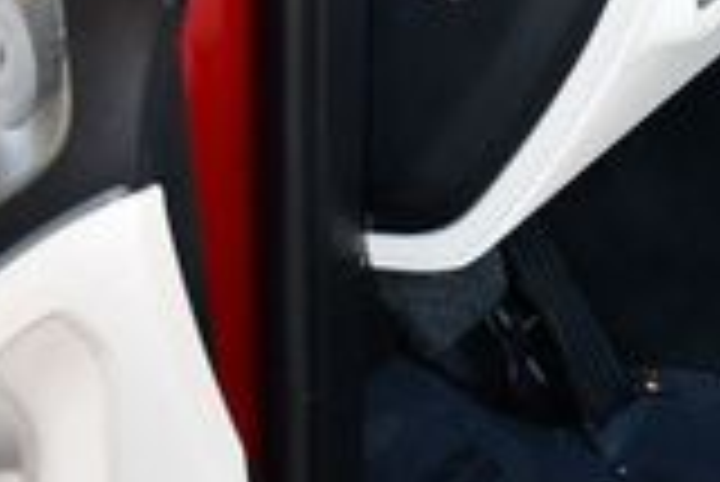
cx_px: 1238
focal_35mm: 144
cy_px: -18
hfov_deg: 13.1
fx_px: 2883
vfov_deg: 9.5
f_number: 3.5
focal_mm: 18
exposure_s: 1/250
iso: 500
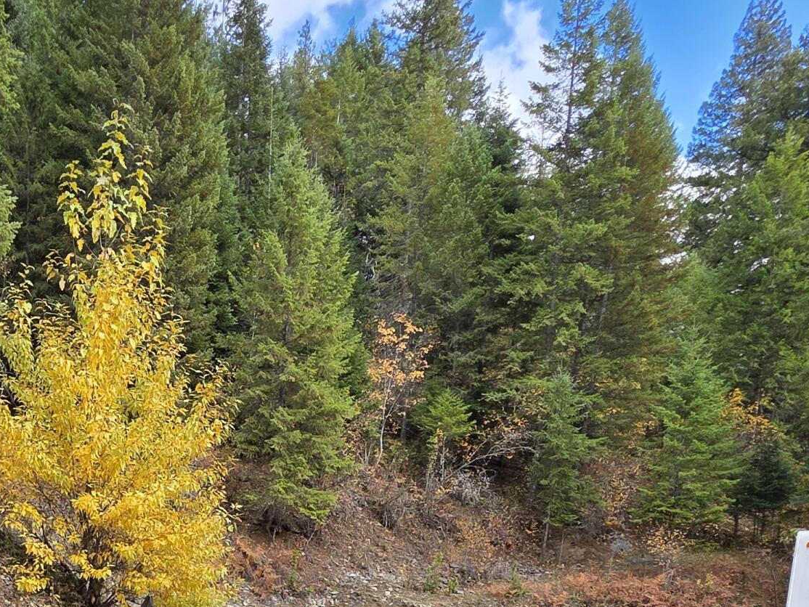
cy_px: 700
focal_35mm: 35
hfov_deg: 49.1
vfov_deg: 34.1
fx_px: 818
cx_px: 146
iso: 40
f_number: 1.9
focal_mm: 2.2
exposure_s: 1/367
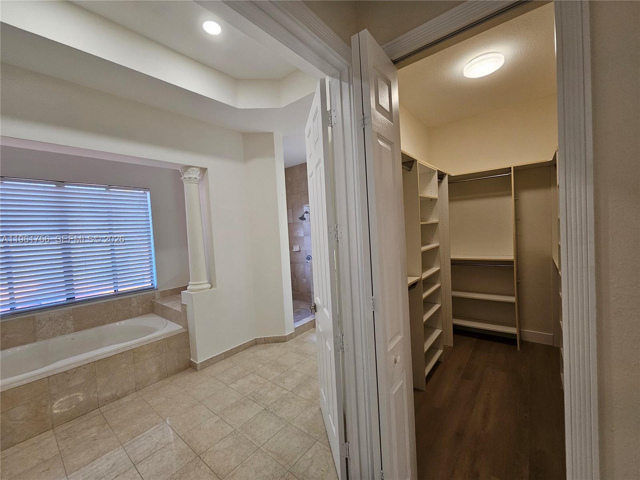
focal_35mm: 13
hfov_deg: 106.2
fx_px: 240
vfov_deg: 89.9
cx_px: 320
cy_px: 240
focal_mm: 2.2
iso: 80
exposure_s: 1/60
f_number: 2.2
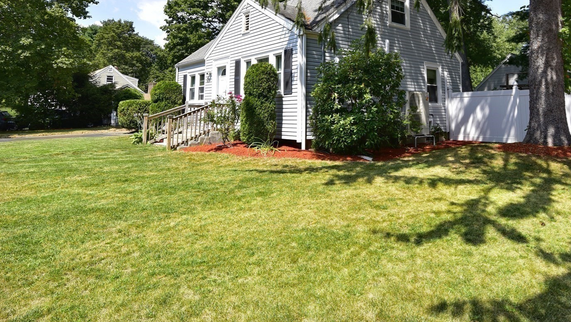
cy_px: 59
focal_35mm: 25
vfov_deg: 43.6
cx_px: 346
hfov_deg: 73.2
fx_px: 379
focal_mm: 16
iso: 400
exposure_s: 1/400
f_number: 10
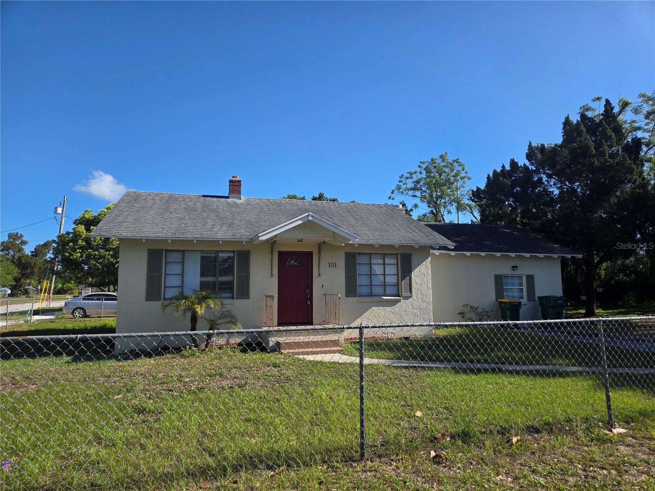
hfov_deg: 73.9
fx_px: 435
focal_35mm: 23
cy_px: 246
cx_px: 328
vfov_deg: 58.9
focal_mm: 5.4
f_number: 1.8
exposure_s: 1/4274
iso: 80
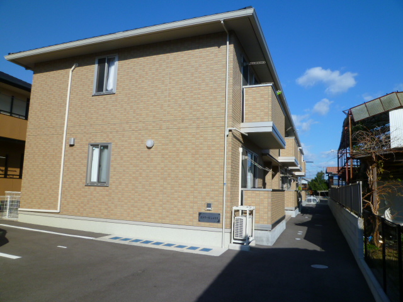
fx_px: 291
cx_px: 202
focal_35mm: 25
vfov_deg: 54.9
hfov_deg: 69.4
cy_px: 151
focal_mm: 4.5
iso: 80
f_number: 5.6
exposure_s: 1/400
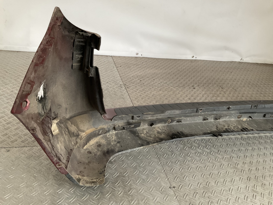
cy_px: 102
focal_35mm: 29
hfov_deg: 61.7
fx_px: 229
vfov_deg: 48.2
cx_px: 136
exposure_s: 1/50
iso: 100
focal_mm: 3
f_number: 1.8
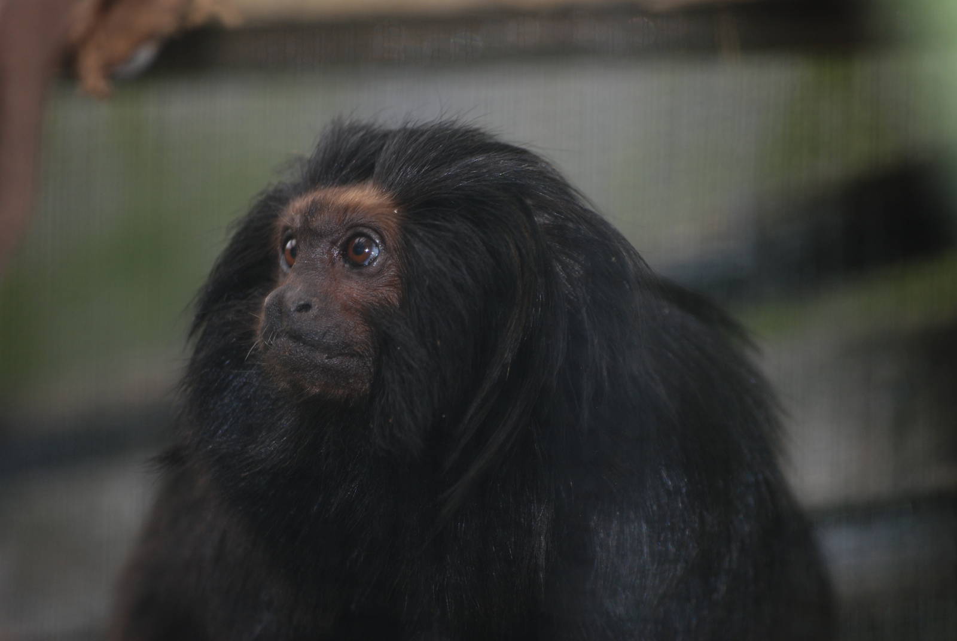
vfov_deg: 4.2
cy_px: 320
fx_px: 8783
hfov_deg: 6.2
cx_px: 478
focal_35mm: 330
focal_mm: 220
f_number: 5.3
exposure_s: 1/60
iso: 200
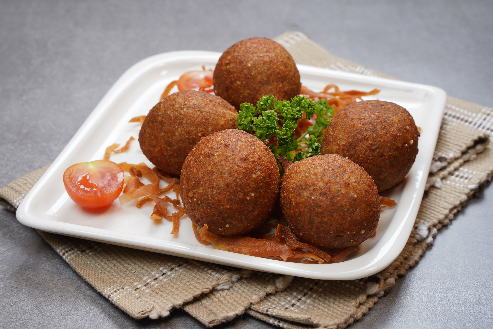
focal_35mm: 75
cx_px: 246
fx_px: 1027
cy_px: 164
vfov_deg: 18.2
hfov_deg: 27.0
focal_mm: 75
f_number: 11
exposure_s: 1/100
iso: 160
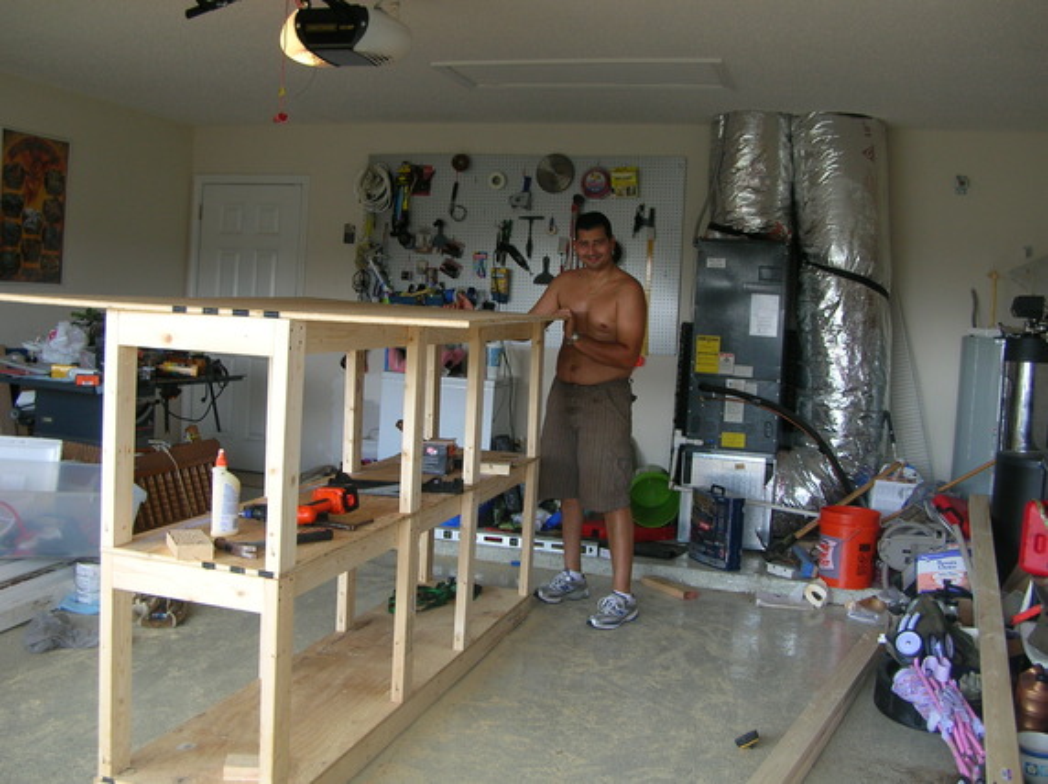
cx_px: 524
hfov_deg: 51.4
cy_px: 392
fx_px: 1089
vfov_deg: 39.6
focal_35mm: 36
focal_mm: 6
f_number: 2.7
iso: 50
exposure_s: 1/78.1
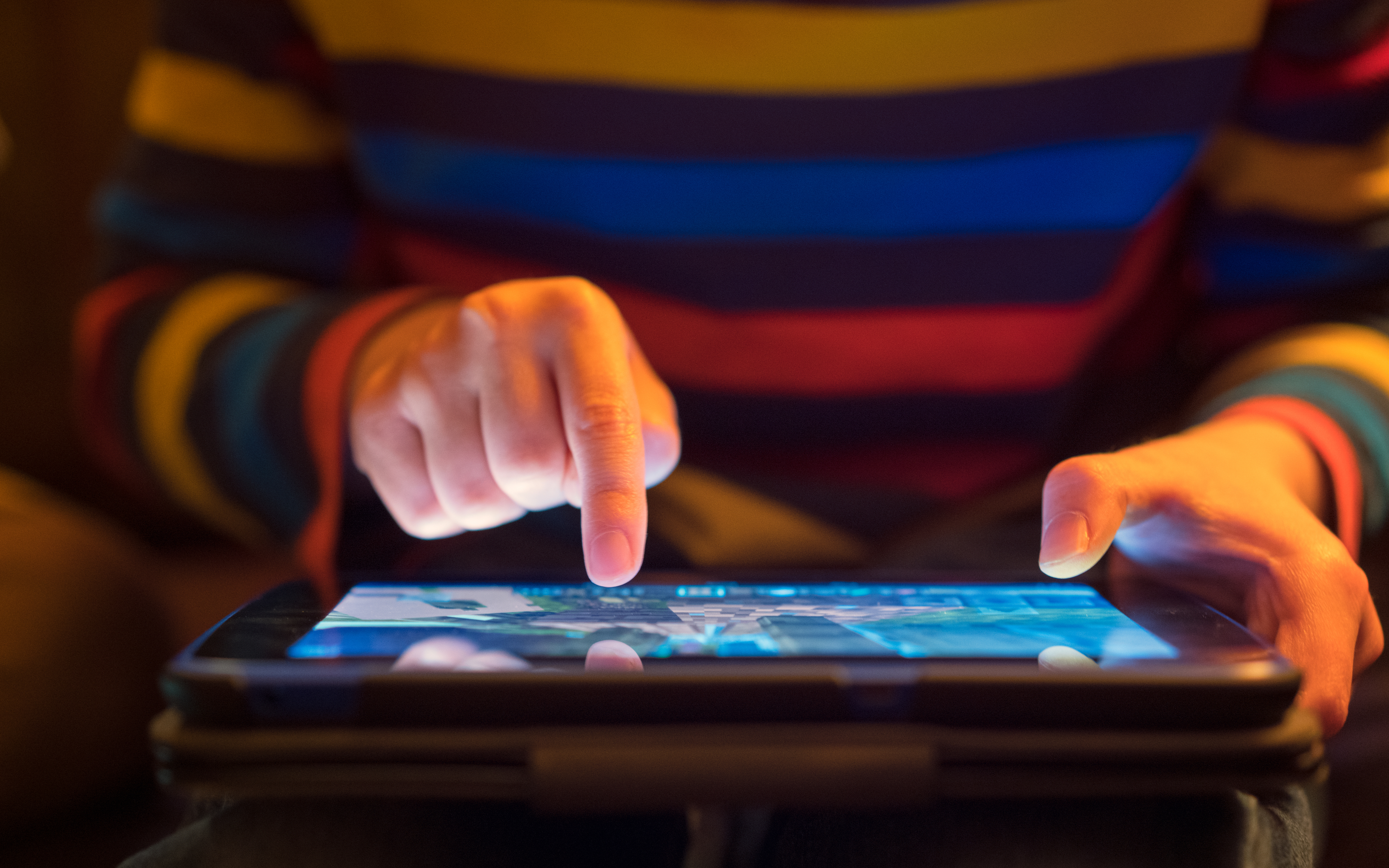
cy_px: 436
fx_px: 2158
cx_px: 690
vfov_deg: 22.8
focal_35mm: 57
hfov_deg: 35.7
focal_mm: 55
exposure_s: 1/13
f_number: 2.5
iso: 3200
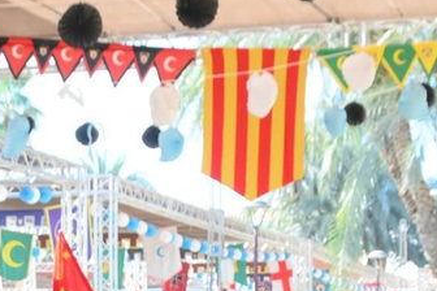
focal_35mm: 121
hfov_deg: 16.9
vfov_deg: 10.7
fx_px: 1473
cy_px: 509
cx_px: 190
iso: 1600
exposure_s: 1/1250
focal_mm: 17
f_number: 5
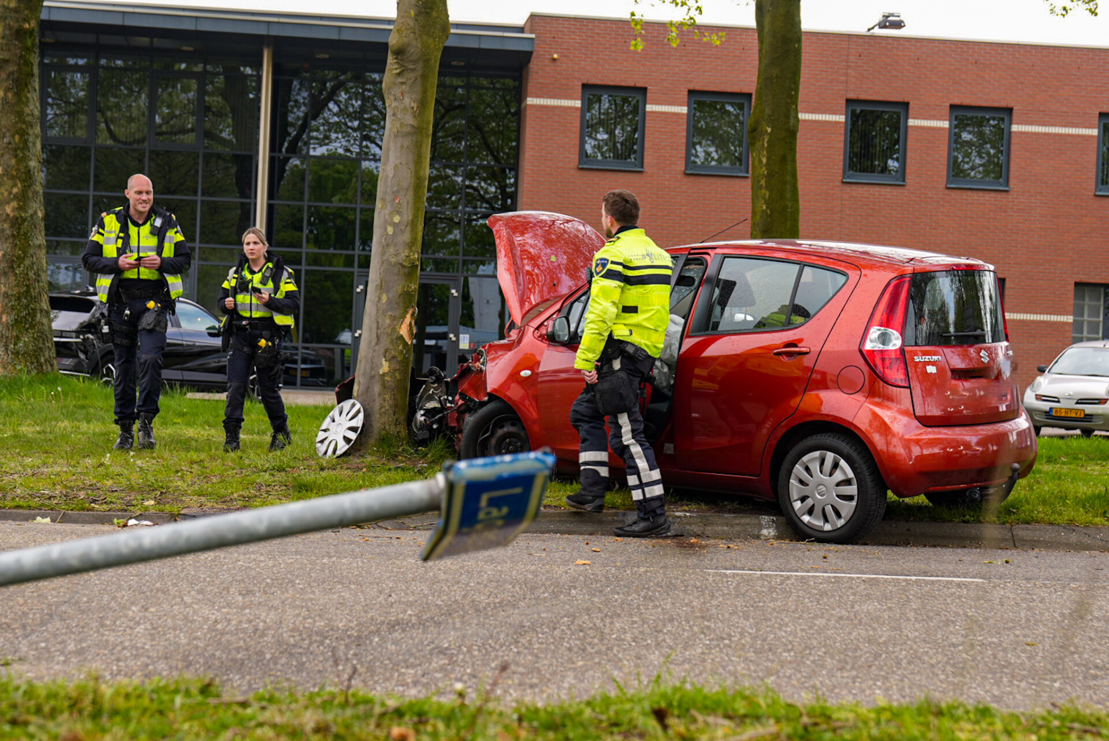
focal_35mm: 67
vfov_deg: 20.3
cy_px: 370
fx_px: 2065
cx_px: 554
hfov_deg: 30.1
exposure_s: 1/200
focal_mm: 45
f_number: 3.5
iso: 100
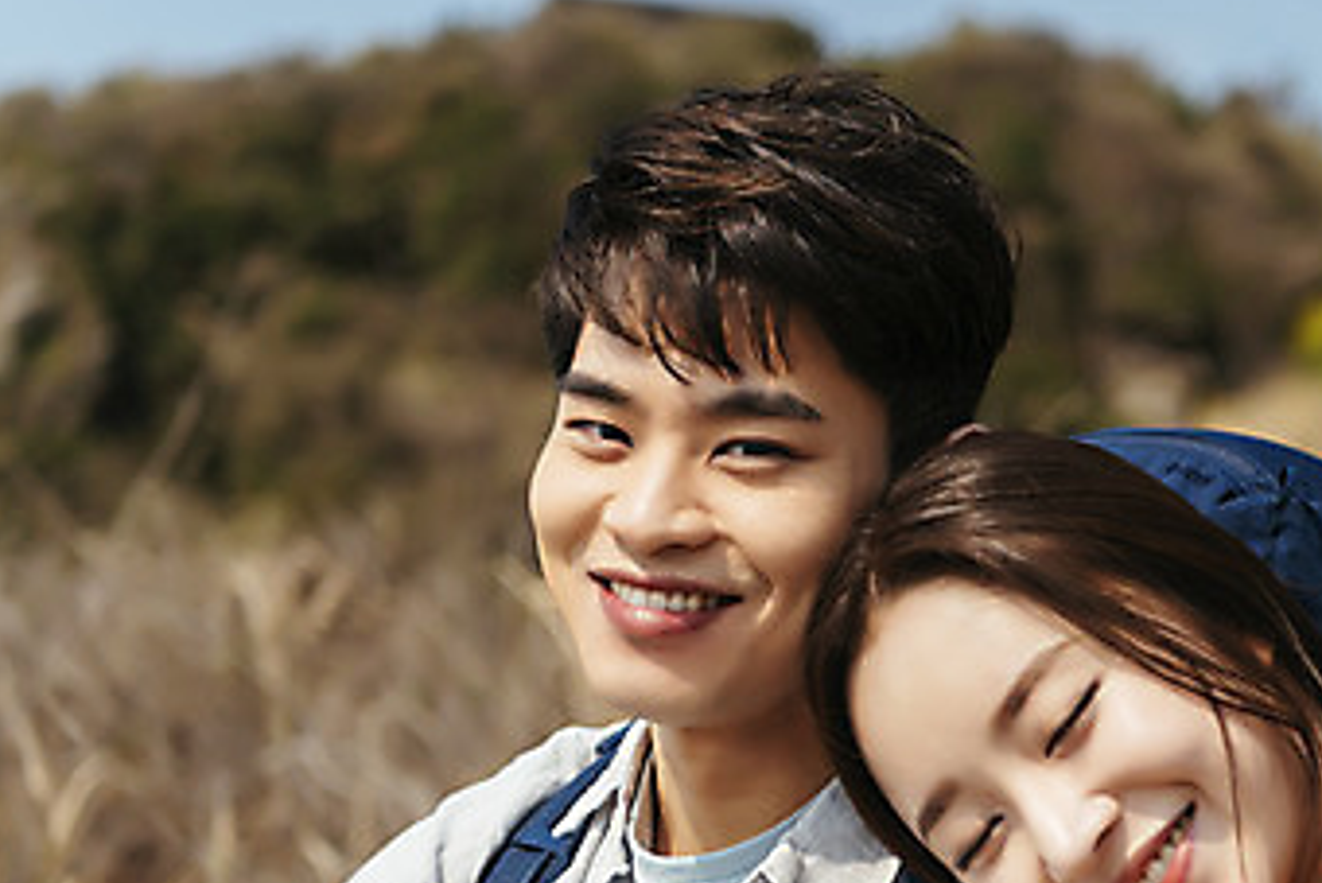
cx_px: 1021
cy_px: 696
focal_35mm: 97
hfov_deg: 20.8
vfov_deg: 14.0
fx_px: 3563
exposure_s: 1/2500
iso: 100
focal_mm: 55
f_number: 2.8
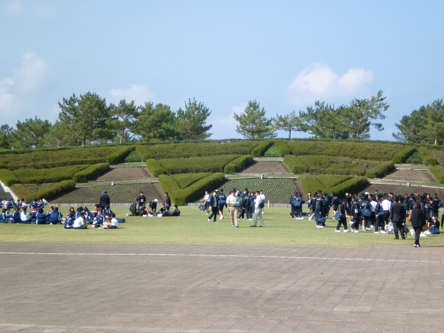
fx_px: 1360
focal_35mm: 106
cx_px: 222
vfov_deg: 14.0
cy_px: 166
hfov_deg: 18.5
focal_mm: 18.9
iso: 64
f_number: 5.9
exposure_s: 1/200
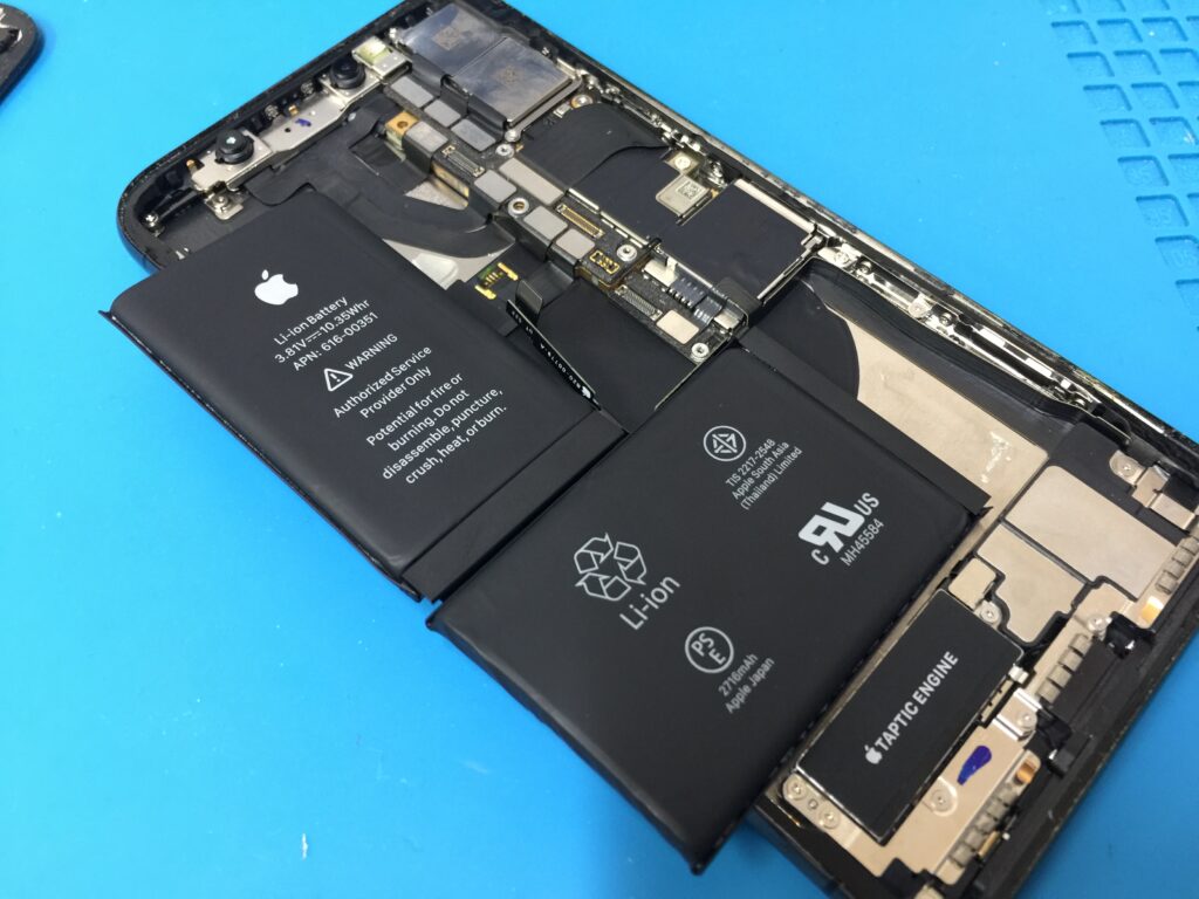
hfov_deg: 61.7
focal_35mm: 29
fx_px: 1004
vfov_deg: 48.2
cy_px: 450
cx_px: 600
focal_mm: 4.15
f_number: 2.2
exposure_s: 1/17
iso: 80
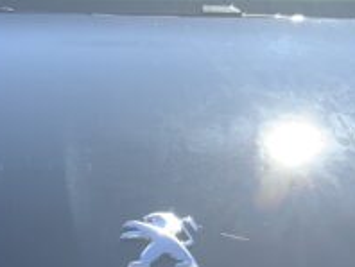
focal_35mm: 117
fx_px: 1201
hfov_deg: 16.8
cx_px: 149
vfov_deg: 12.1
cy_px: 407
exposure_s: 1/562
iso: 16
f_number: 1.8
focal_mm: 3
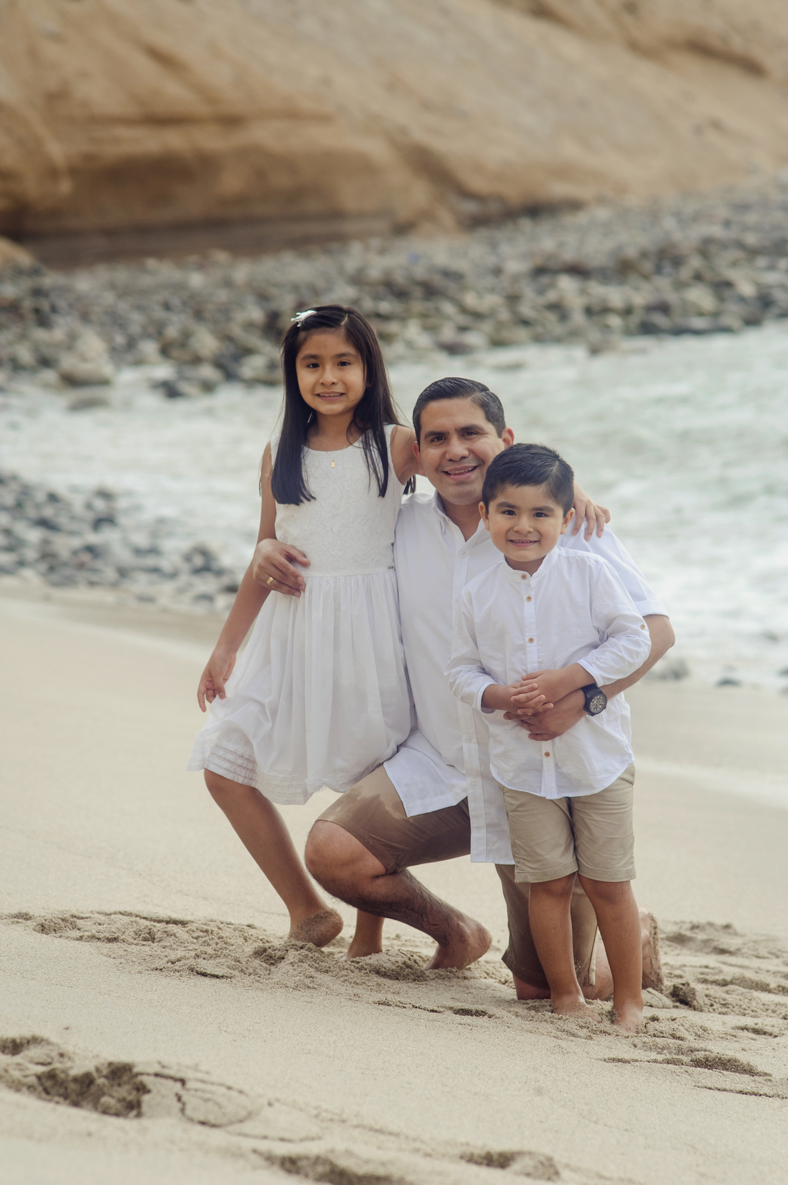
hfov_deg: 10.1
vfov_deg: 15.2
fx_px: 4437
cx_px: 394
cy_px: 592
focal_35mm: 135
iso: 200
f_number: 5.6
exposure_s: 1/640
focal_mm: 135
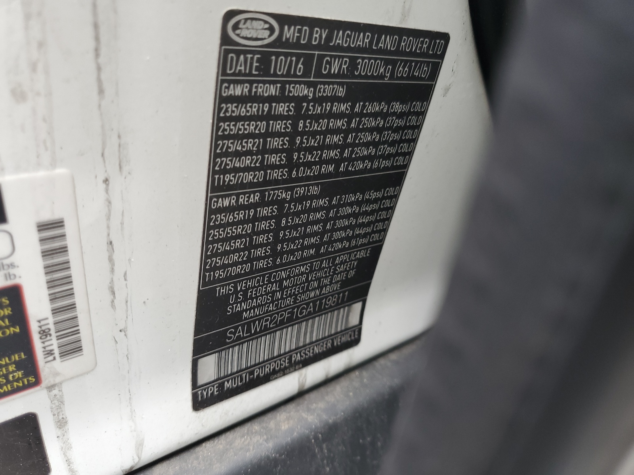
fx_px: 476
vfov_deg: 53.1
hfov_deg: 67.3
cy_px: 238
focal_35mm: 26
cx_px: 317
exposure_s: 1/60.2
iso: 60
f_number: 1.5
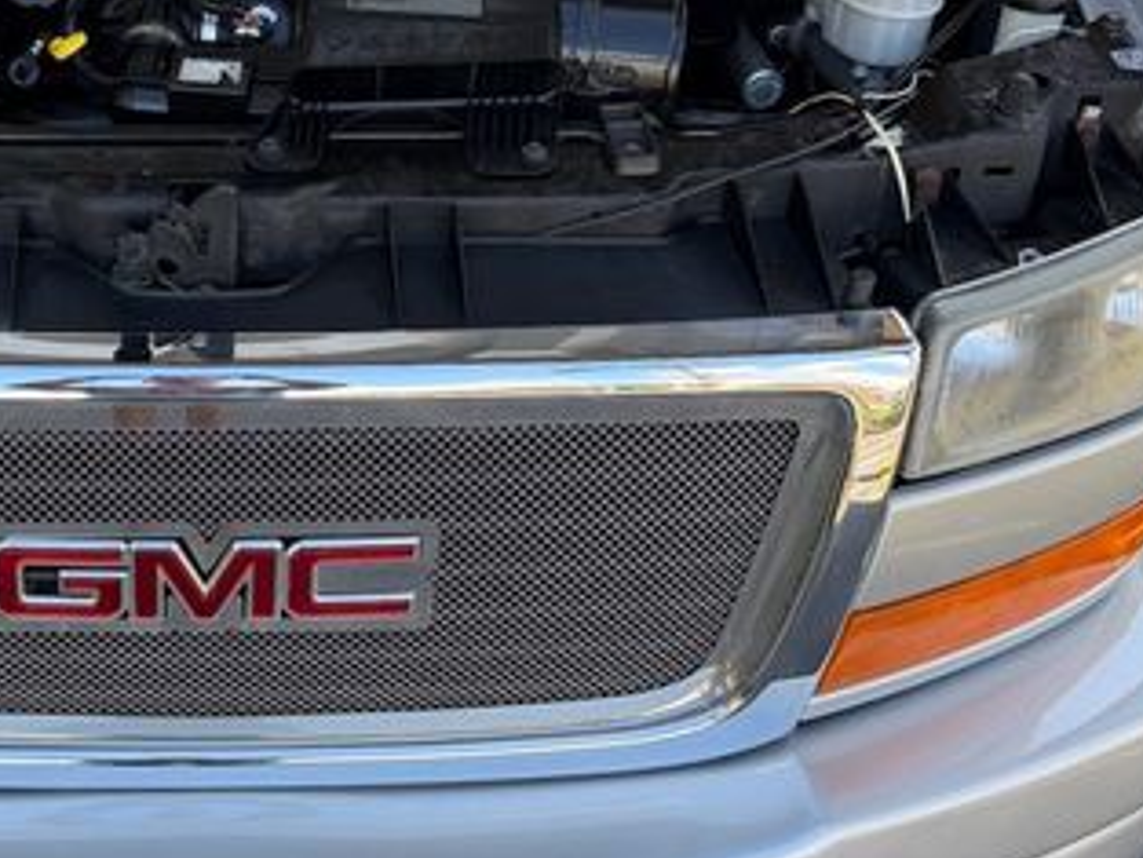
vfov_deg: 29.7
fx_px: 1619
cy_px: 405
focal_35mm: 49
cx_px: 201
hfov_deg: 37.3
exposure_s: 1/593
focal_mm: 6.76
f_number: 1.78
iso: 100
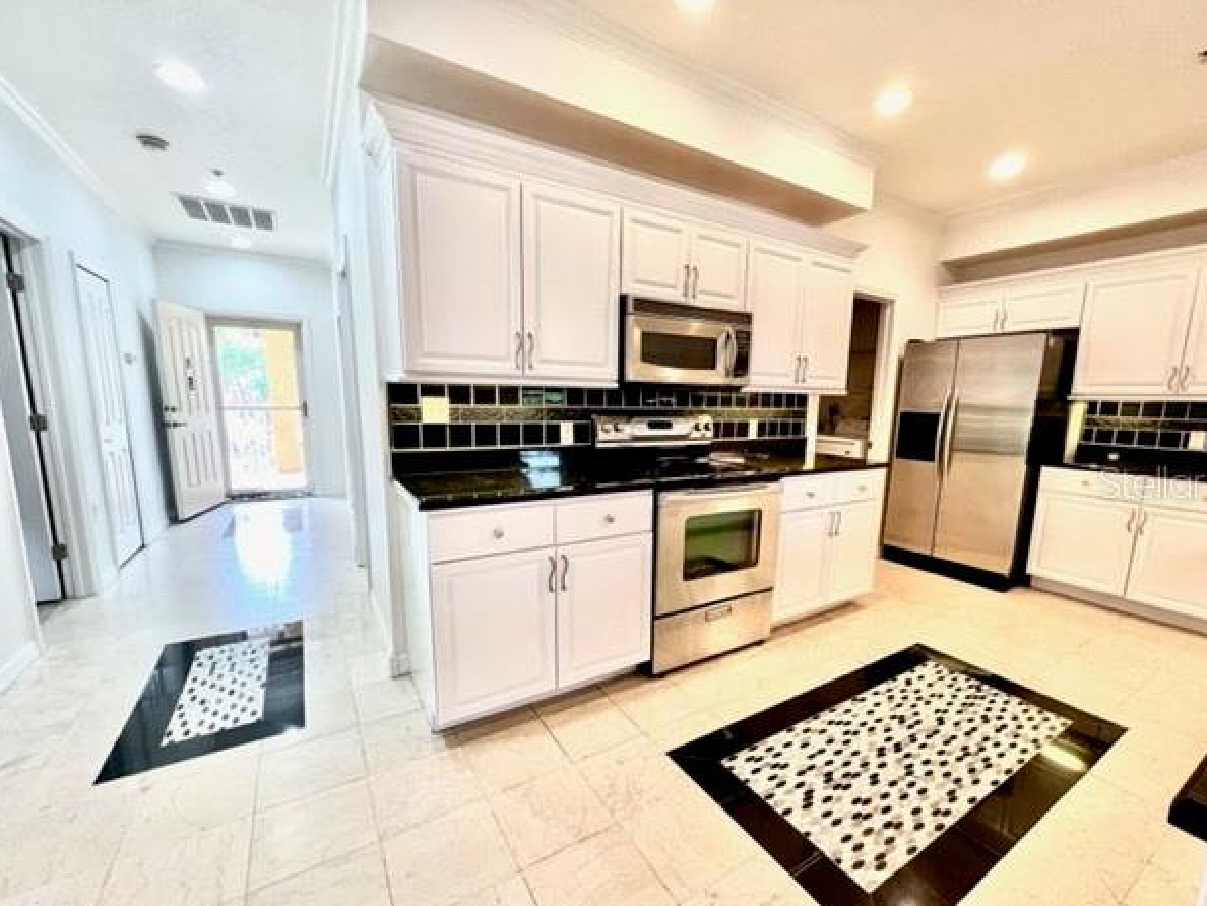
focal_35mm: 14
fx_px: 488
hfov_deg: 101.9
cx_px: 640
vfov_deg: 85.6
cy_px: 481
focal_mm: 1.57
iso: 160
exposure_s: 1/60
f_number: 1.8
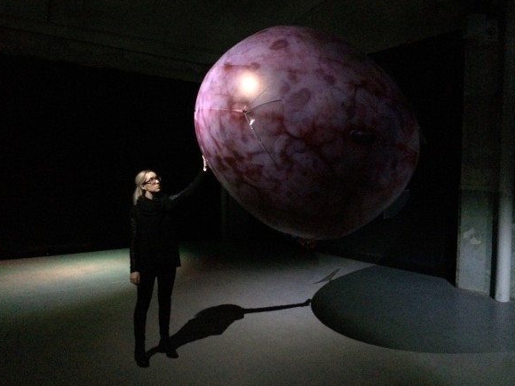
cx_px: 258
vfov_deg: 46.8
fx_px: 446
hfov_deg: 60.0
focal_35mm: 30
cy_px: 197
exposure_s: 1/17
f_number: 2.2
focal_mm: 4.15
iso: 2000
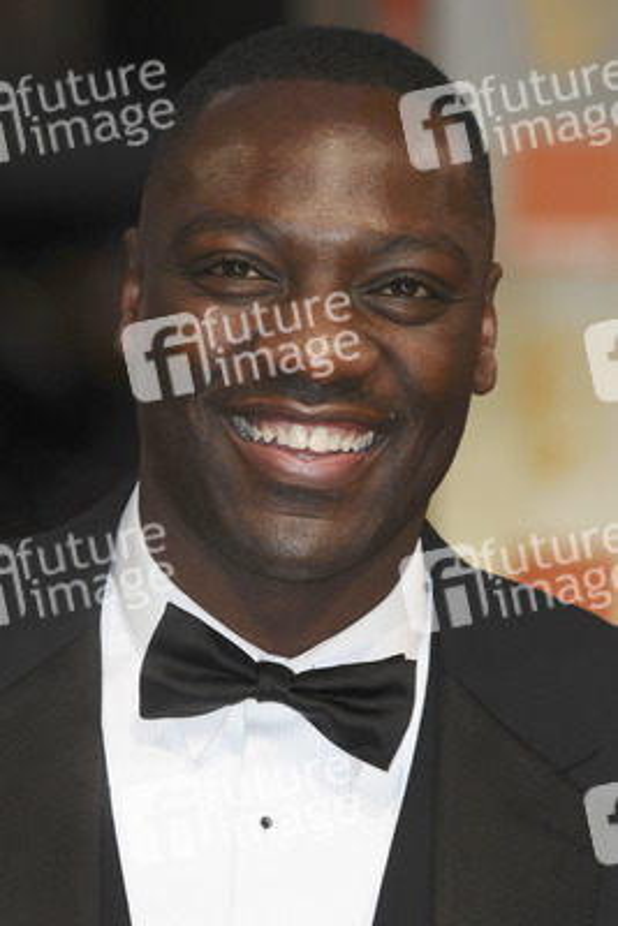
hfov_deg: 5.2
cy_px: 463
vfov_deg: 7.8
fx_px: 6753
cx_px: 309
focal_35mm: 262
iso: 320
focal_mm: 175
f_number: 4.5
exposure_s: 1/160
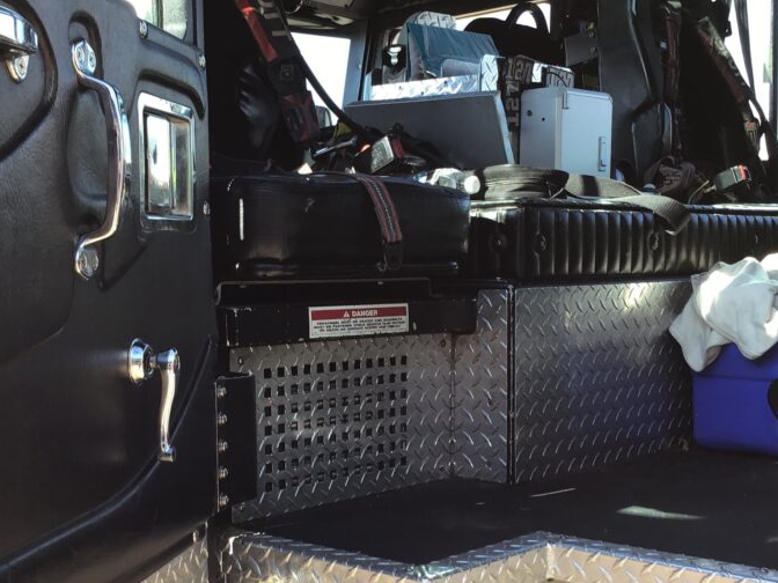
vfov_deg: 27.0
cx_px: 320
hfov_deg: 35.4
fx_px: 1214
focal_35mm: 54
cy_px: 361
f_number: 2.4
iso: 25
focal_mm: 3.3
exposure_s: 1/126
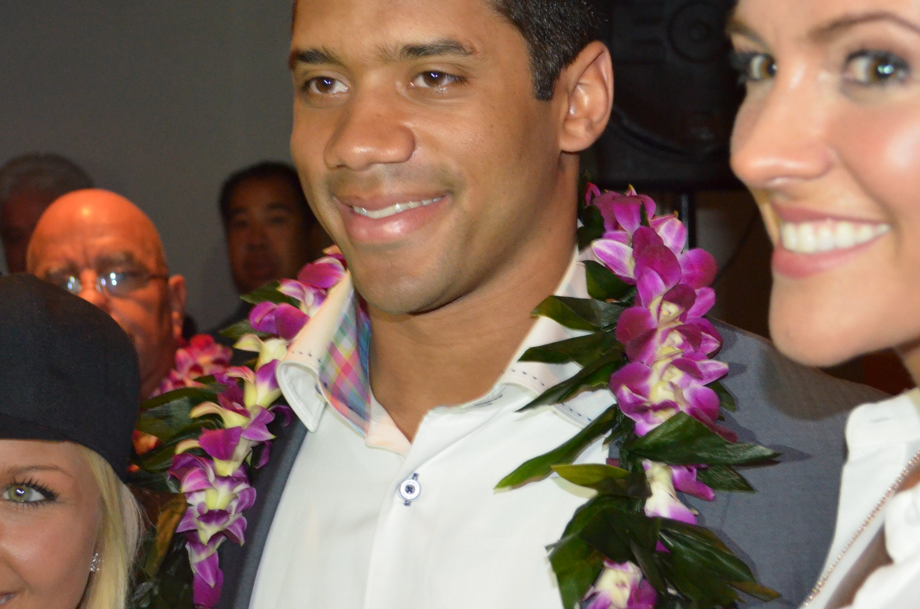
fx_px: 1581
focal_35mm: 62
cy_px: 222
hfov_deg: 32.4
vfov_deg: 21.8
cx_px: 442
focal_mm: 32
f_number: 4.8
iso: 3200
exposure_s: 1/60
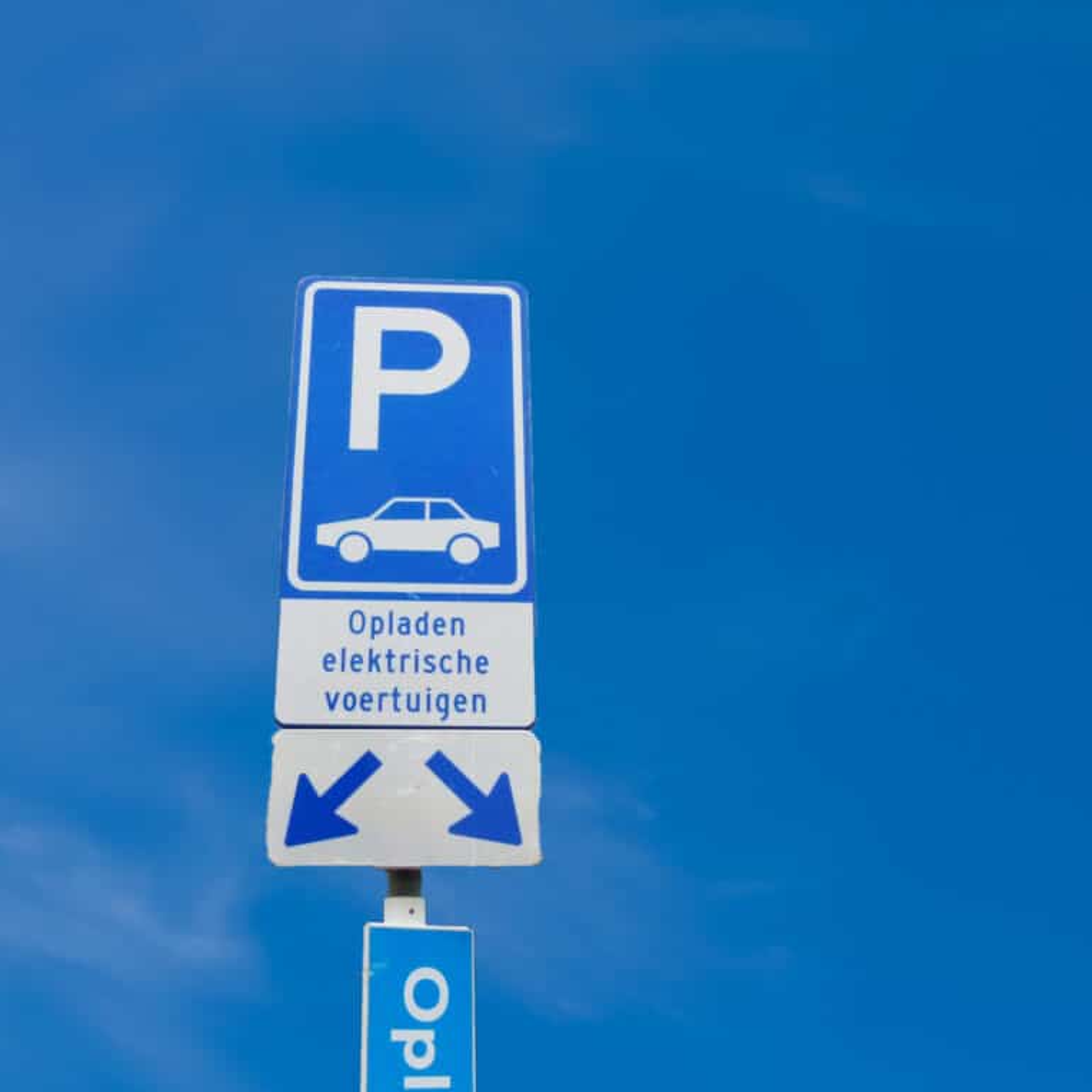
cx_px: 432
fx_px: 1142
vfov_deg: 51.1
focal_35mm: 32
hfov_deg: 50.7
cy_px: 546
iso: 400
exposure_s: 1/1000
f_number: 2.8
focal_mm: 4.9
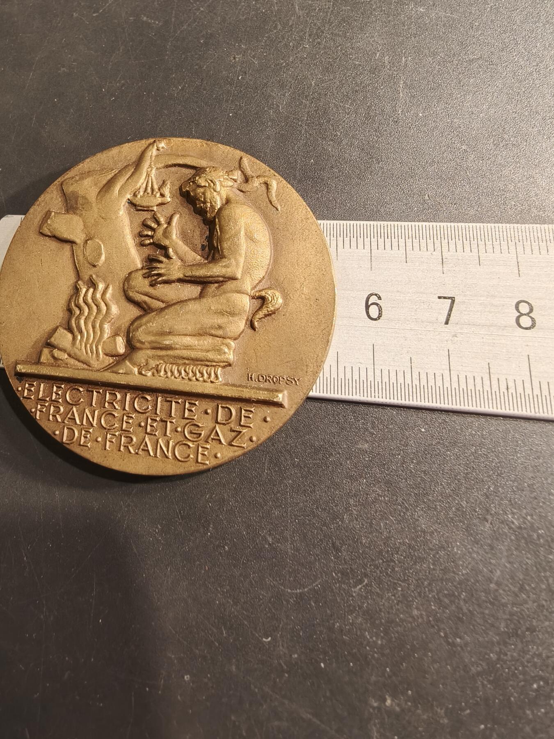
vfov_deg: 73.9
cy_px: 370
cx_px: 277
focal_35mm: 23
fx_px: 491
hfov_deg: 58.9
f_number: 2
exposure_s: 1/52
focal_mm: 2.32
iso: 160
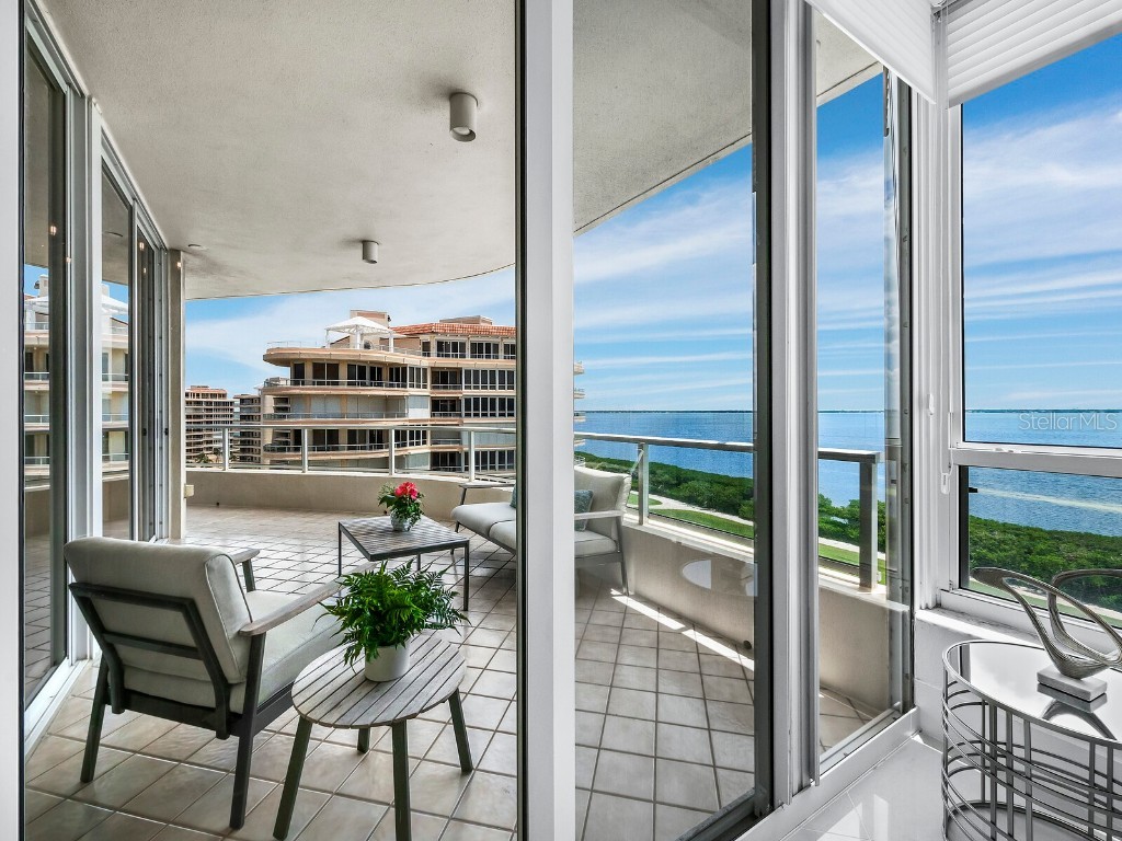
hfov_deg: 102.1
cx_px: 561
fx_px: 454
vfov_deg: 85.7
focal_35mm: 14
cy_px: 420
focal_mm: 7
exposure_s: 1/30
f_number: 11
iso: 400
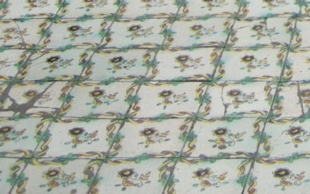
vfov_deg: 8.7
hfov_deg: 13.5
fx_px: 1208
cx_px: 513
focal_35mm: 143
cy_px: -183
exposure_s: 1/34.6
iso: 400
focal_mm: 7.5
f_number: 2.7
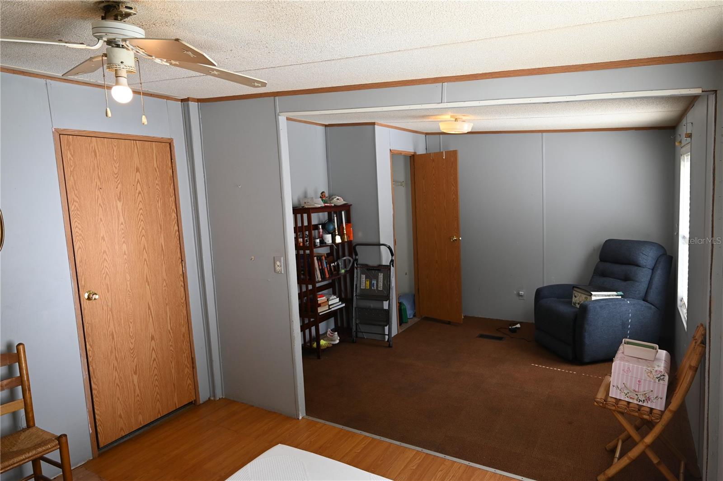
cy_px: 240
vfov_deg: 59.5
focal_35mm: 21
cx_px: 362
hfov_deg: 81.2
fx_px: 422
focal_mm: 14
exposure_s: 1/200
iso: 400
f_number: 4
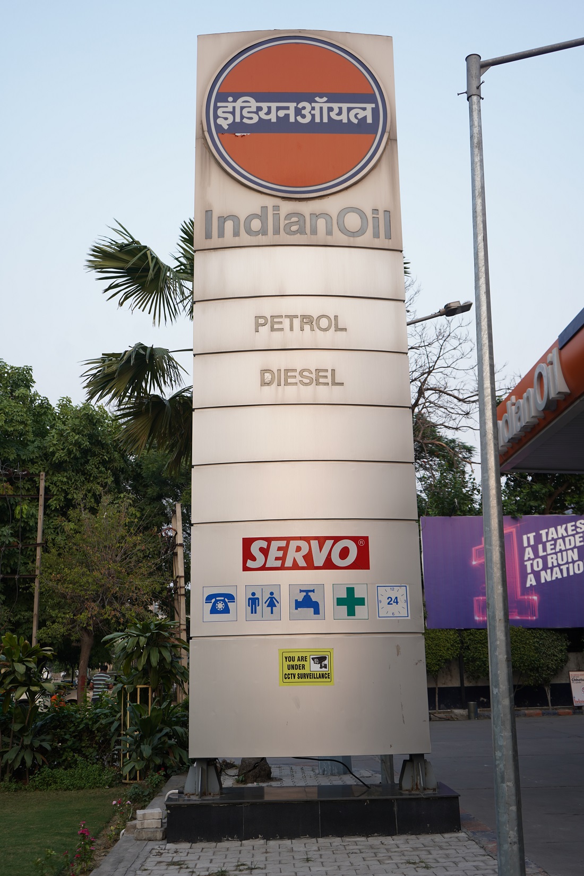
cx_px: 292
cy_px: 438
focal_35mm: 35
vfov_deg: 54.4
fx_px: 852
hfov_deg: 37.9
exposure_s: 1/100
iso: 160
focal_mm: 35
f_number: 4.5
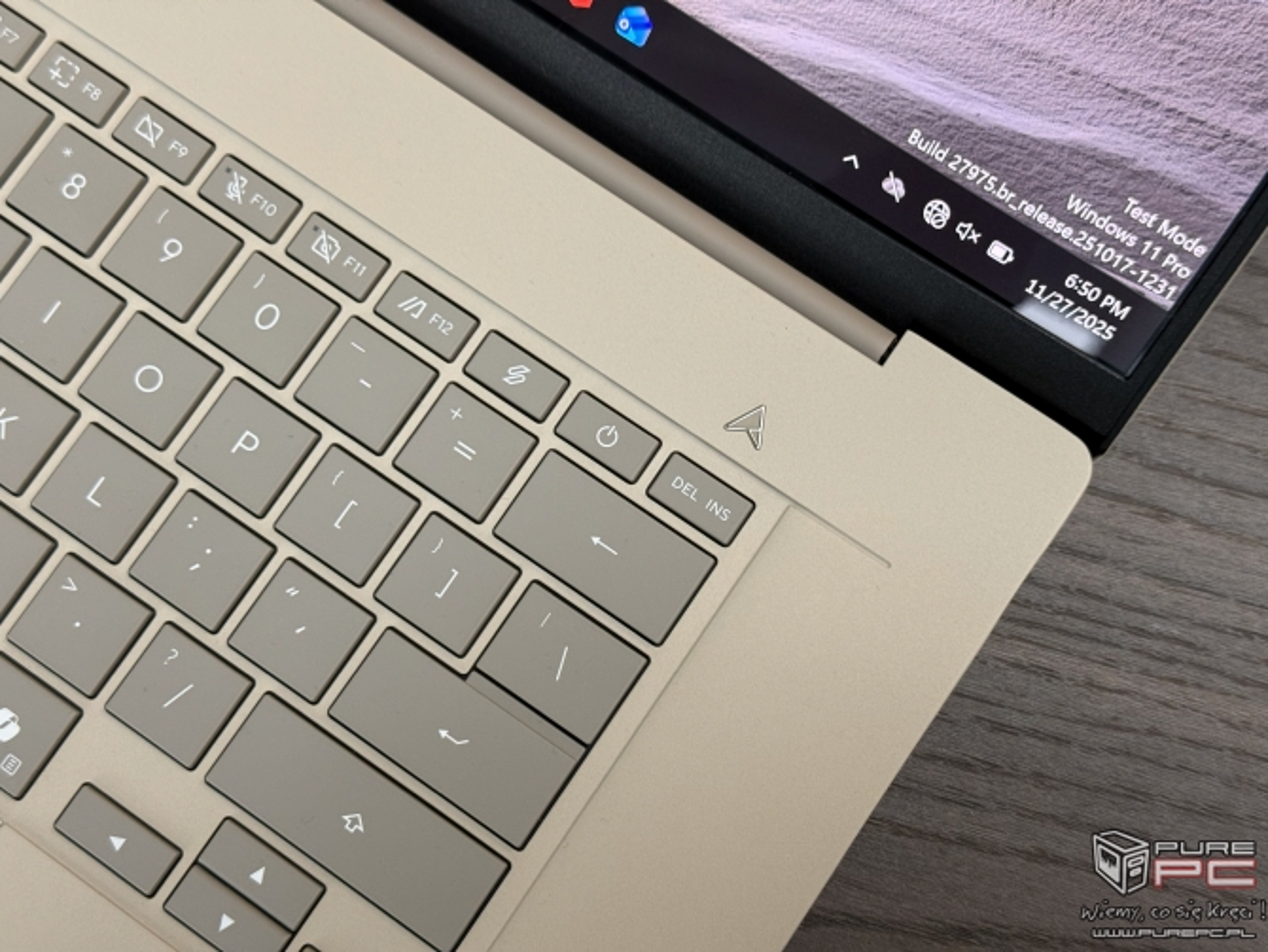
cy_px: 476
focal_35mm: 48
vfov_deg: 30.3
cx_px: 634
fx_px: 1759
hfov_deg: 39.6
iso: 160
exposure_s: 1/60
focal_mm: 6.76
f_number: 1.78
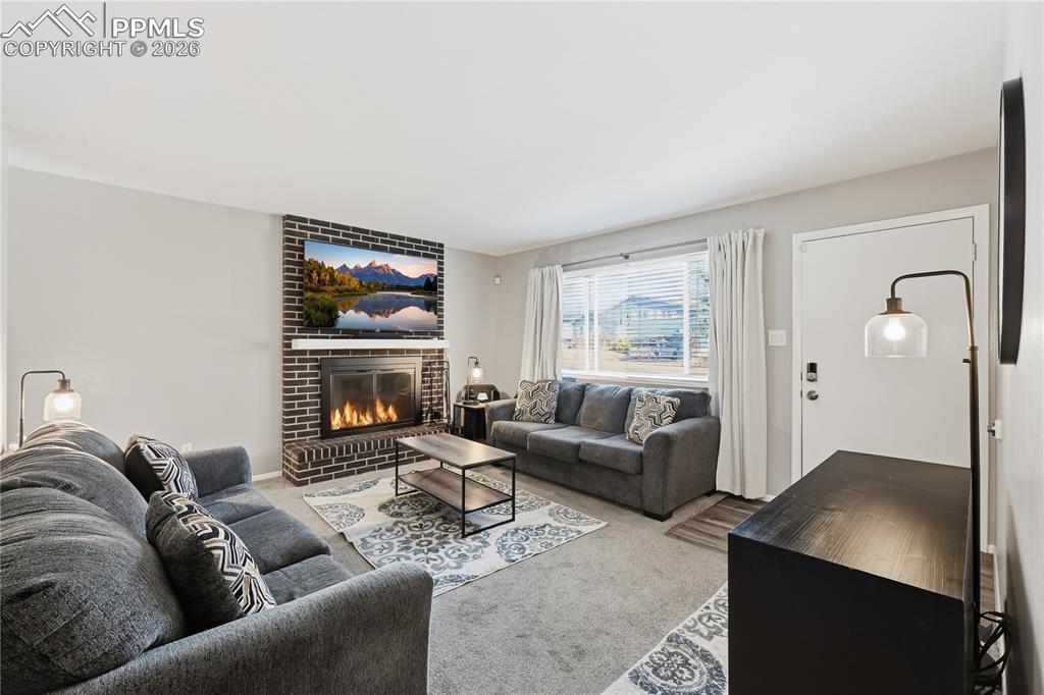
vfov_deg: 77.3
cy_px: 348
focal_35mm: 15
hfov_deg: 100.4
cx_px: 522
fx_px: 435
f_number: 11
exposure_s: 1/40
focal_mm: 15
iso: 800
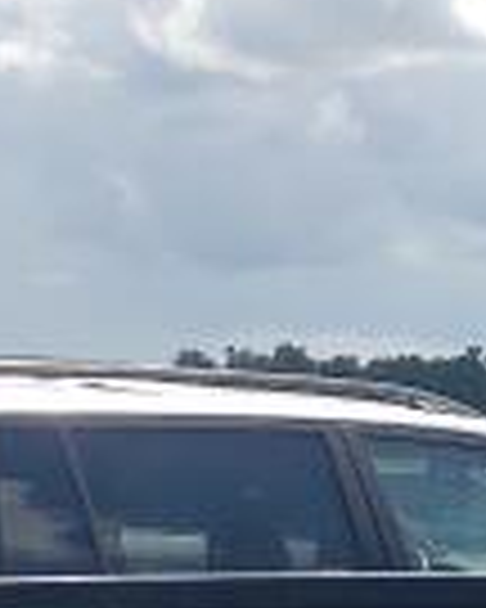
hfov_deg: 9.5
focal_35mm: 150
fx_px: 2697
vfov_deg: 11.9
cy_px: 1063
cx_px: 1026
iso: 50
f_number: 1.5
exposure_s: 1/3333
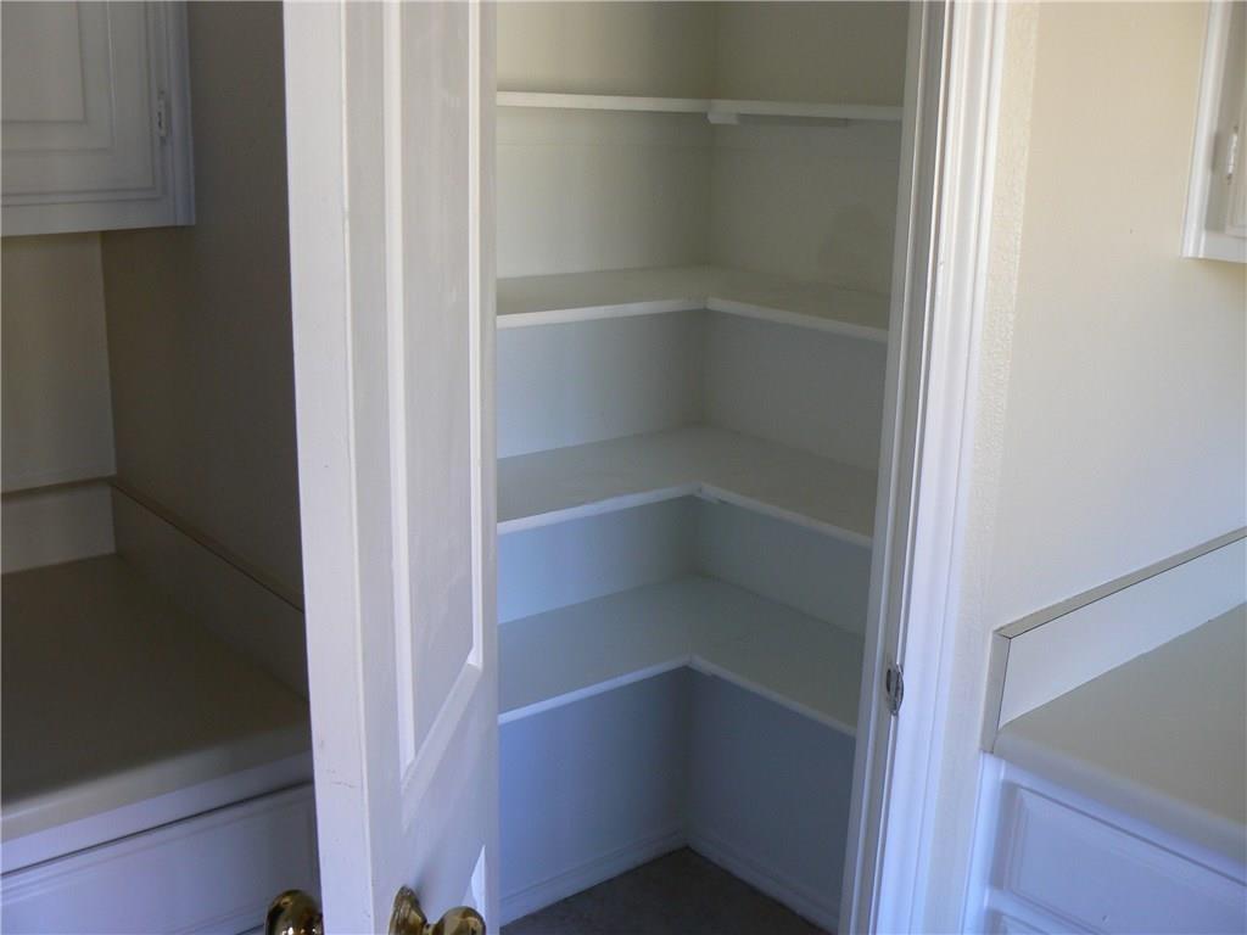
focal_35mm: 36
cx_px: 624
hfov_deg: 51.4
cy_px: 468
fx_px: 1297
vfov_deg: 39.7
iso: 100
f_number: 2.8
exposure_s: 1/30
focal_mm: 6
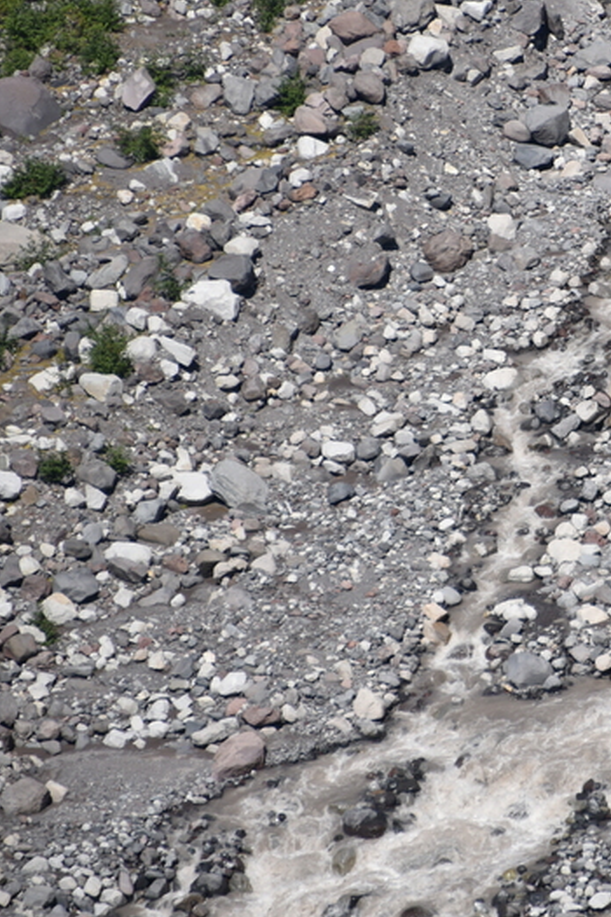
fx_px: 18634
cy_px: 290
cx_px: 719
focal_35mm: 732
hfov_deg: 1.9
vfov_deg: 2.8
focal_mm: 300
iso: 100
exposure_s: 1/640
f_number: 6.3
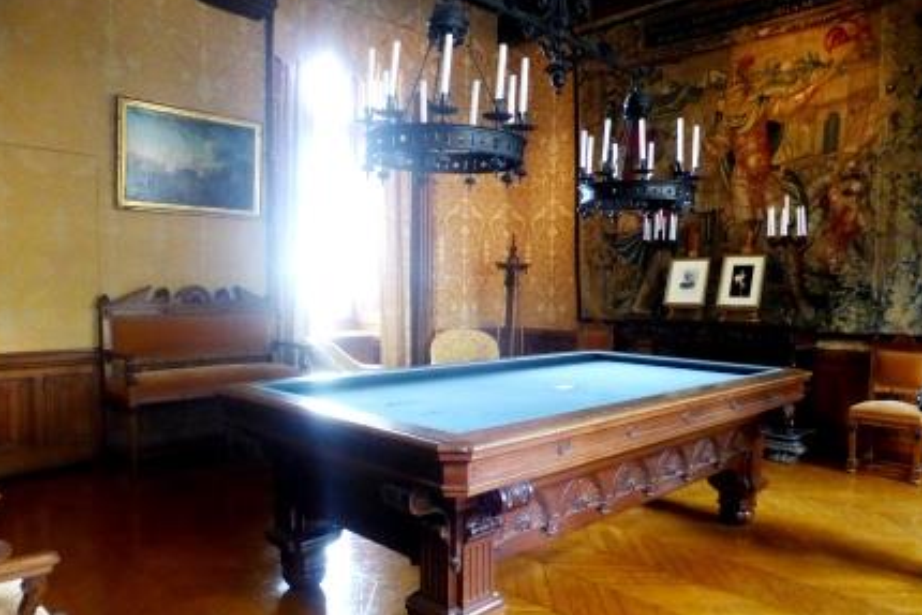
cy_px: 326
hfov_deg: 69.4
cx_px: 470
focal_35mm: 26
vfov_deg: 49.6
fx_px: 666
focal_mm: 4.3
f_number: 3.3
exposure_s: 1/40
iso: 800
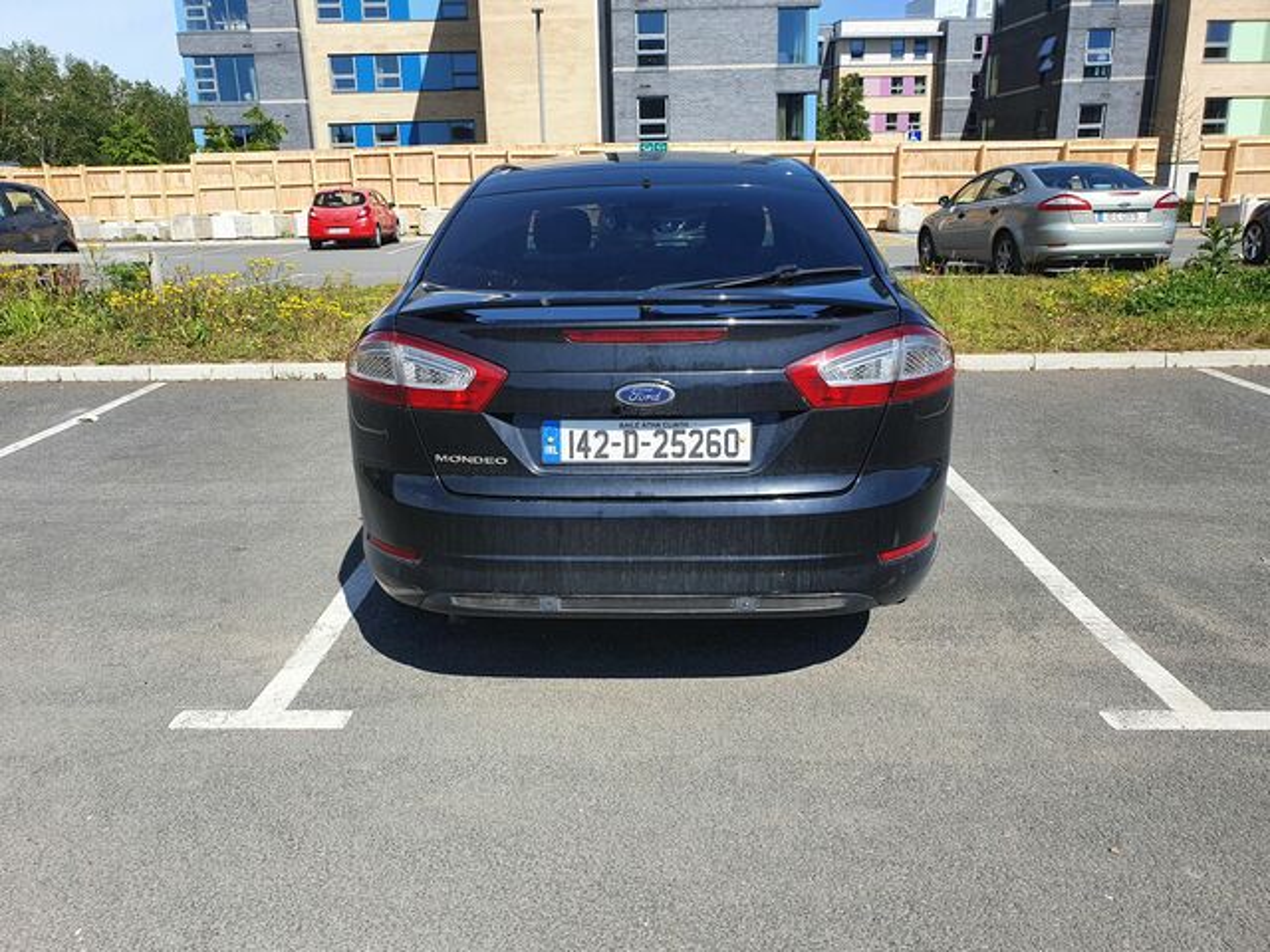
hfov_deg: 67.3
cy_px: 476
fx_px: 954
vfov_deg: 53.1
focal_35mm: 26
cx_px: 635
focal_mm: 4.32
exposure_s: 1/1264
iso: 50
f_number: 2.4
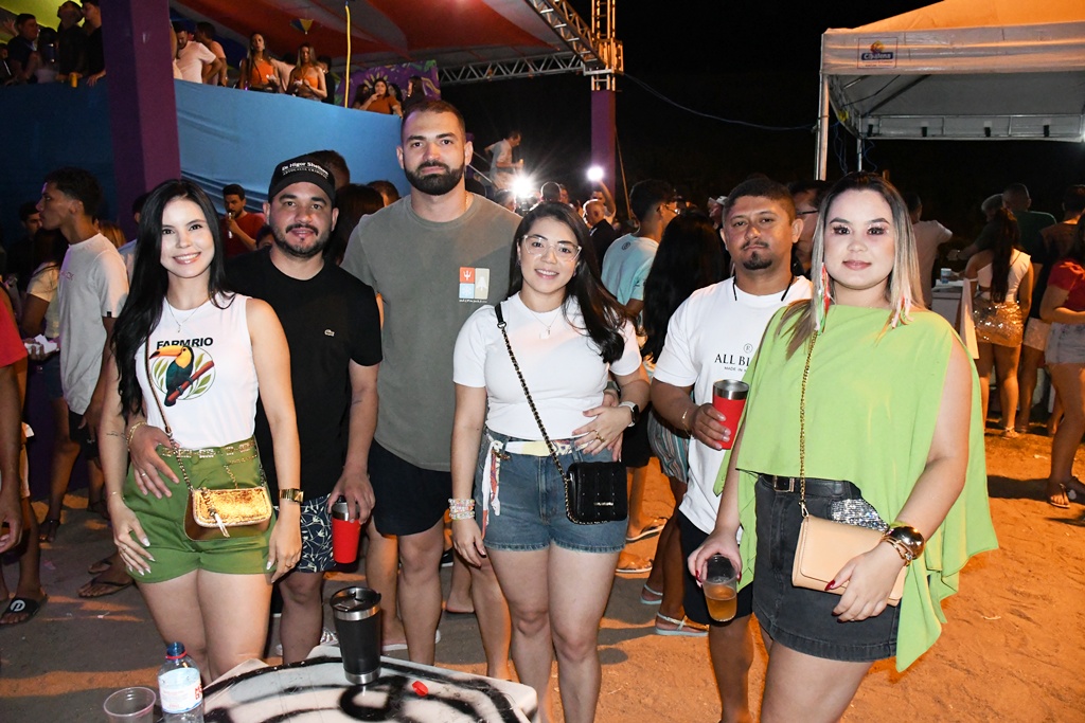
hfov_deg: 67.4
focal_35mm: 27
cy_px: 362
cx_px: 542
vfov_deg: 47.9
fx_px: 814
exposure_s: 1/250
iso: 8000
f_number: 5
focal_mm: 18
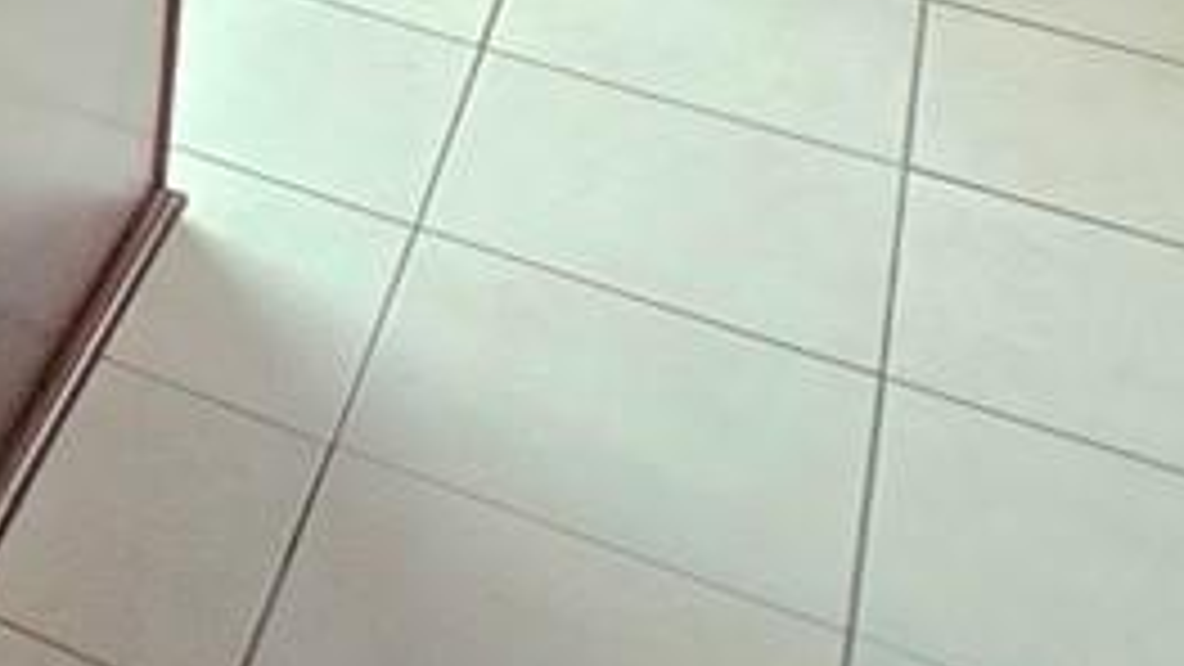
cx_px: -1107
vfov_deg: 10.7
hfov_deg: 18.0
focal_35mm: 86
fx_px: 2700
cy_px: -1192
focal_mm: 2.2
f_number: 2.2
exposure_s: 1/60.2
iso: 500
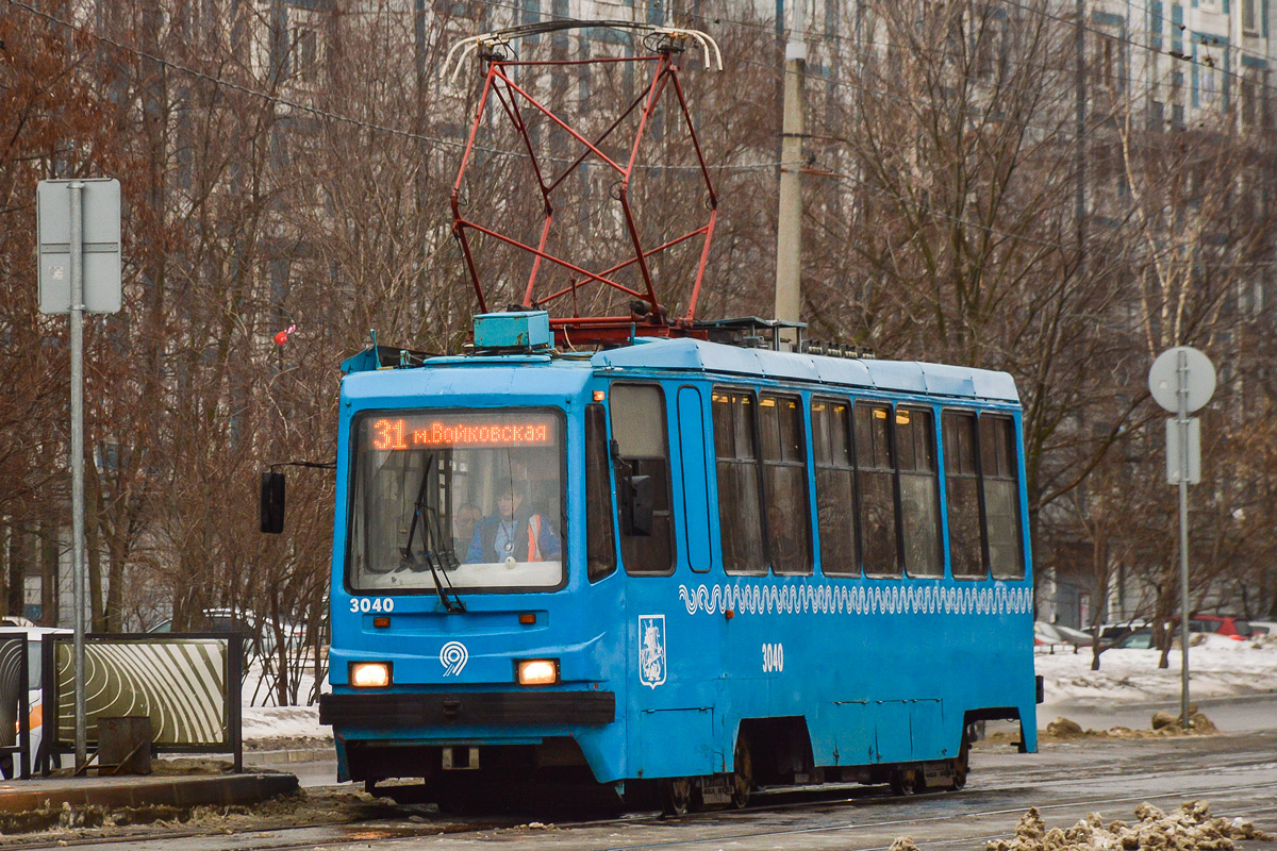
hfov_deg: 9.8
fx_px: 7449
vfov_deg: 6.5
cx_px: 638
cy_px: 426
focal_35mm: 210
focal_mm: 140
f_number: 5.6
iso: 400
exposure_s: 1/250
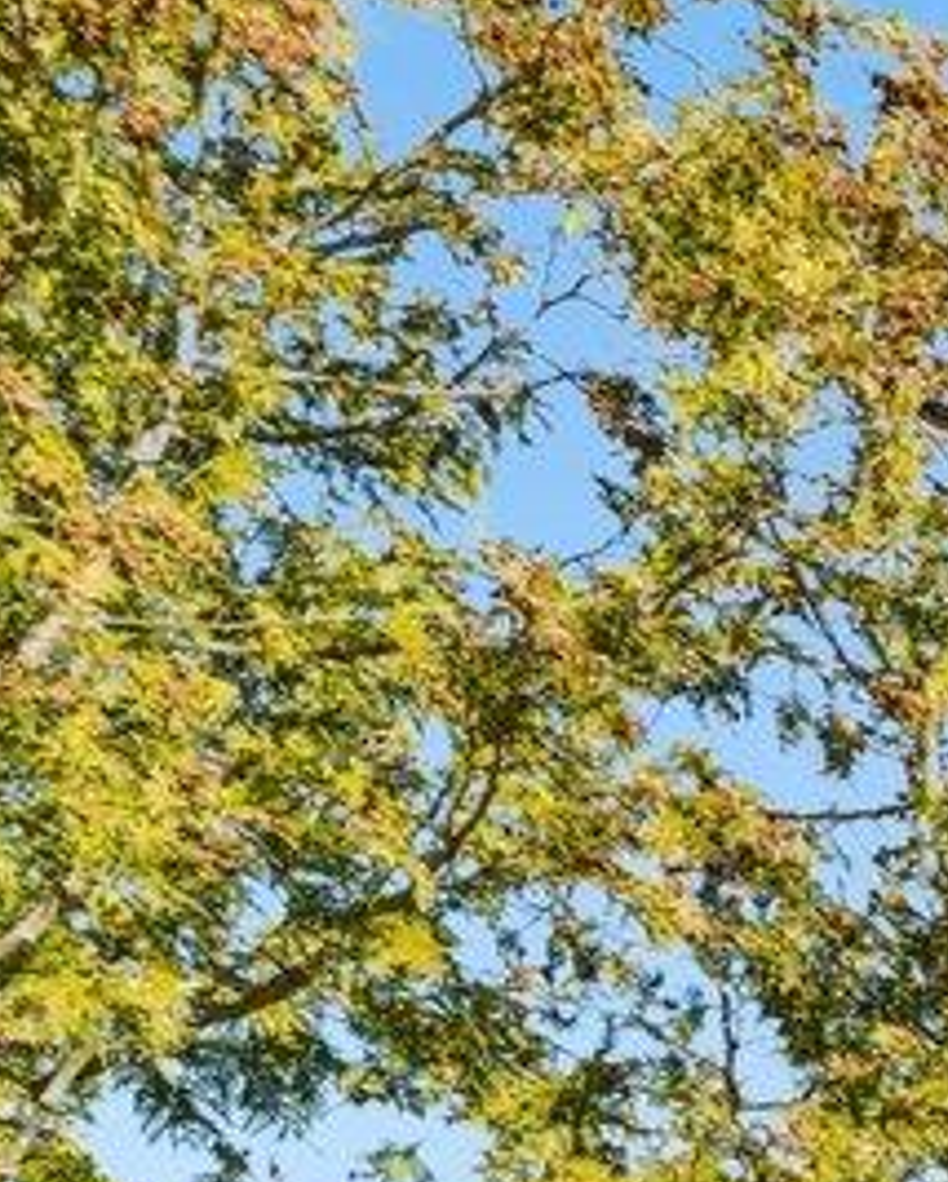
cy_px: 2853
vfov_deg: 12.8
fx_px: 4029
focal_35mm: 115
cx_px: 4448
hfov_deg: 6.8
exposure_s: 1/60
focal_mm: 16
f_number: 8
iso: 160
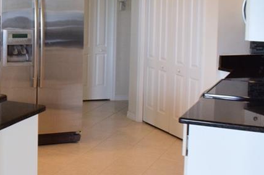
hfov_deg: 26.5
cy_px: 30
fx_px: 528
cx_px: -2
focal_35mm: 72
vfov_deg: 18.7
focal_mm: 20
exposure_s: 1/8
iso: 1600
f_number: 22
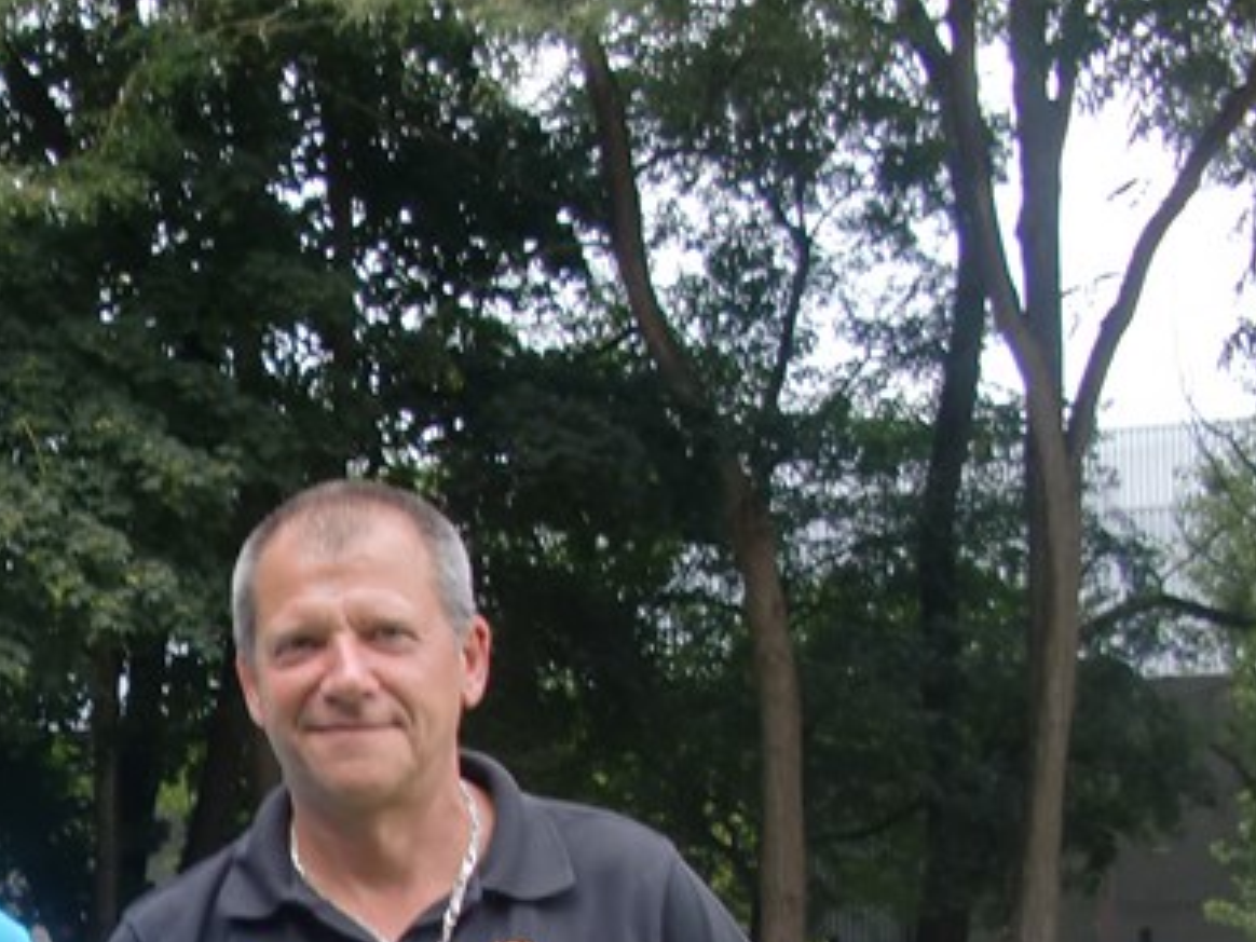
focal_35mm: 95
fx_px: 3447
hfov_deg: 19.8
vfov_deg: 14.9
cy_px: 1185
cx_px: -117
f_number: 2.8
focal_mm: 6.3
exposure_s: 1/160
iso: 64
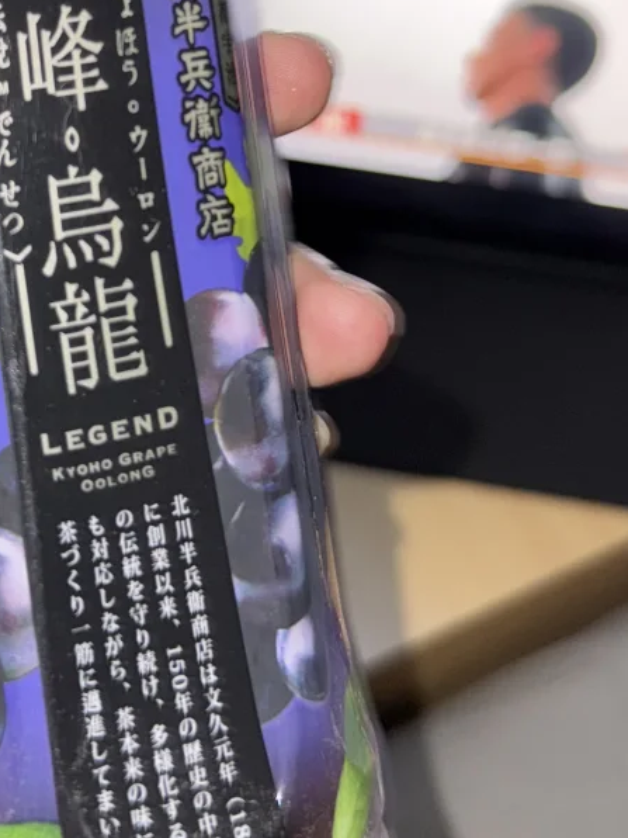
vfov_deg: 31.9
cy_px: 112
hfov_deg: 25.0
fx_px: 1403
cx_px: 178
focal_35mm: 58
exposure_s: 1/10
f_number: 1.78
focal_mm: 6.76
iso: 50
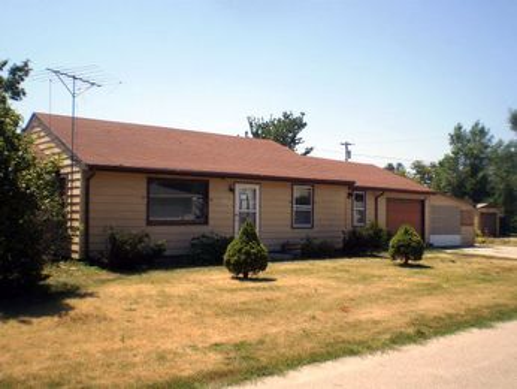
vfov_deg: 39.7
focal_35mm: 36
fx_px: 538
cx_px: 258
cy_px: 194
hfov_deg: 51.3
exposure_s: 1/800
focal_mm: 6.3
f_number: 4.6
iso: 64
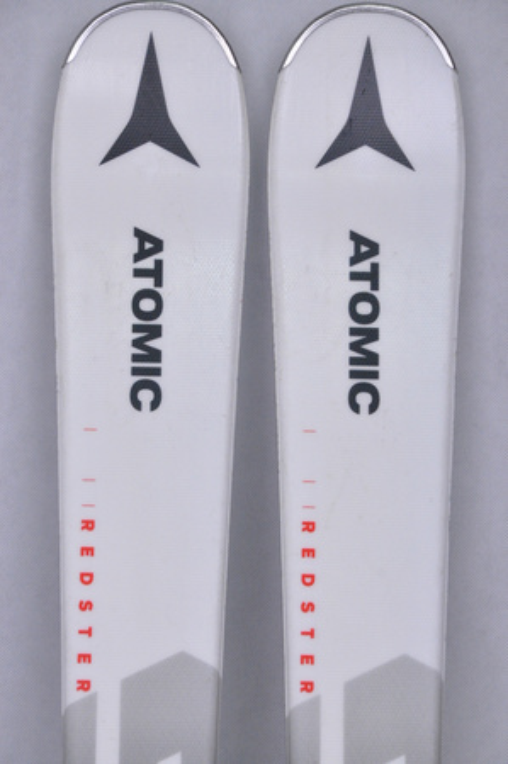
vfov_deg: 13.1
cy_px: 382
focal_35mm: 158
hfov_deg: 8.7
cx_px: 254
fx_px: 3341
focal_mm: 105
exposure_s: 1/125
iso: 3200
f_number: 9.5
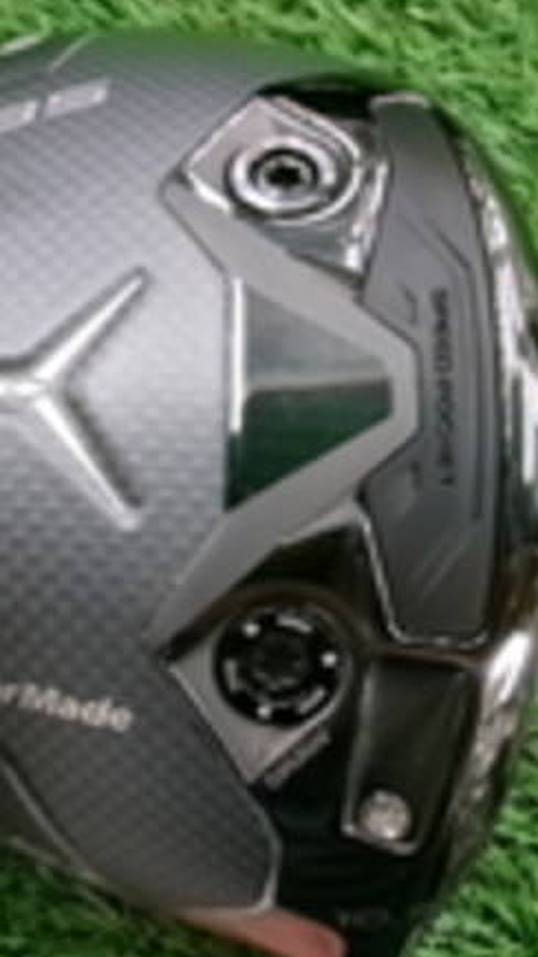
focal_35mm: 45
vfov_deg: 45.5
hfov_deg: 26.2
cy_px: 496
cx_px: 141
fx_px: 1142
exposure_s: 1/34
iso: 800
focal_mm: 5.1
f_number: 3.9
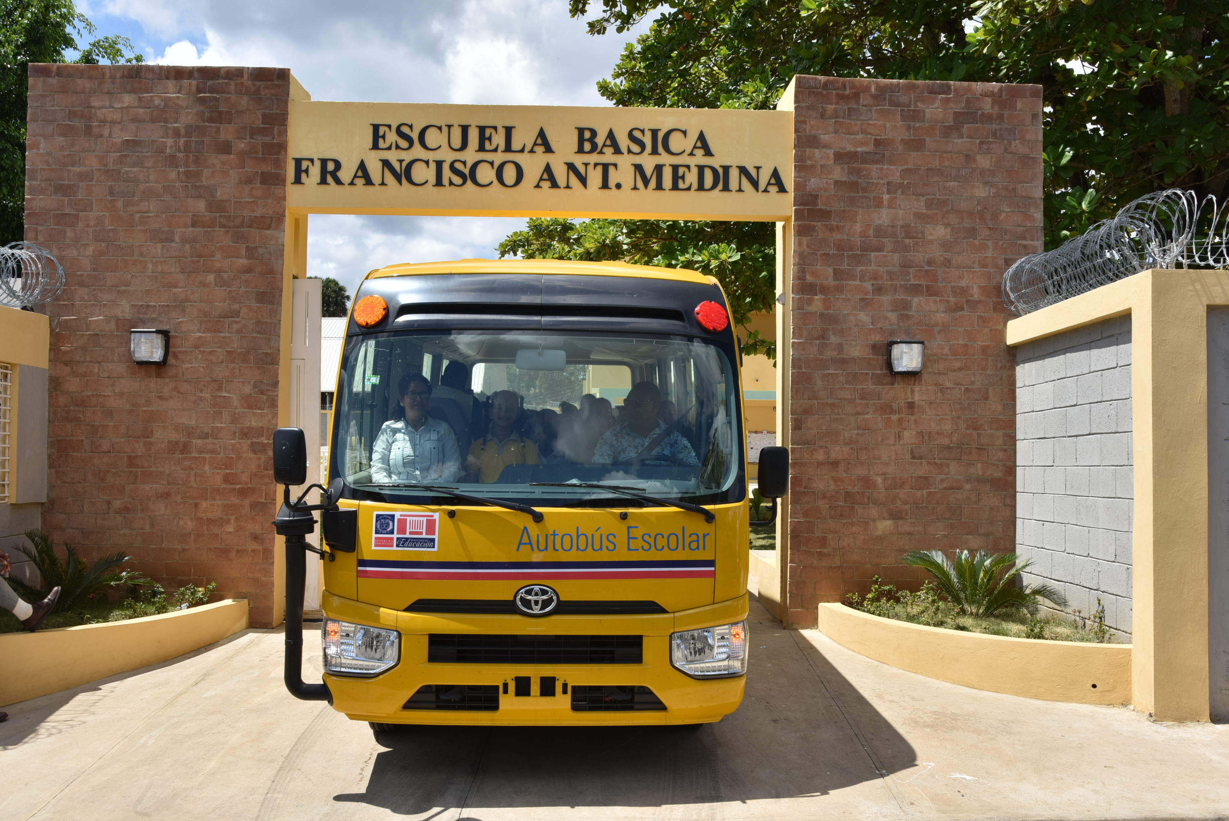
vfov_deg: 41.1
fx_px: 1093
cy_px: 410
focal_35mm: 32
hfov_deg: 58.7
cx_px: 614
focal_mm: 32
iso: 160
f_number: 13
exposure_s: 1/160
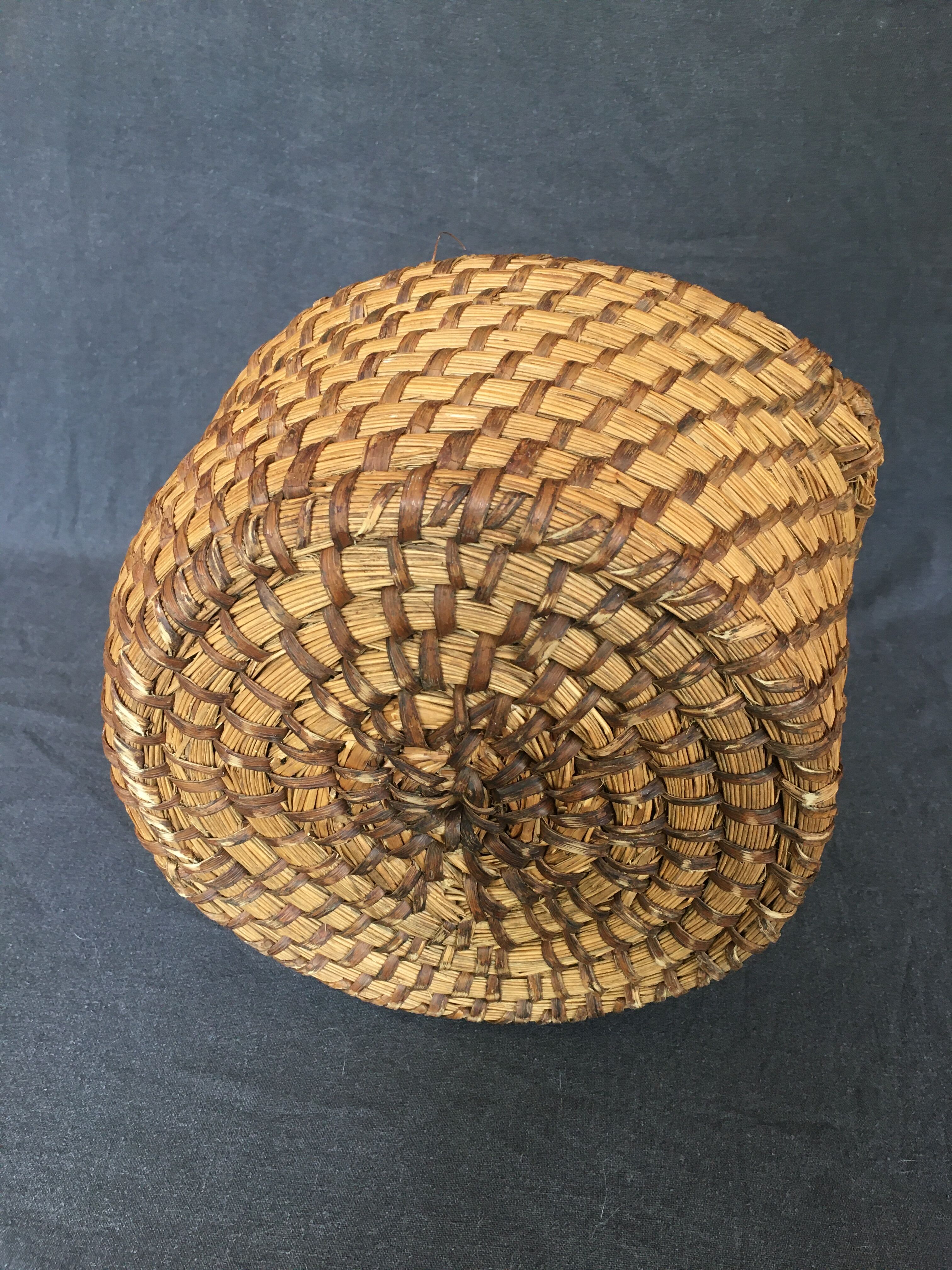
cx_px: 476
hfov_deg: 48.2
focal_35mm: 29
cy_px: 635
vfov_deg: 61.7
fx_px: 1063
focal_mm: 4.15
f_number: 2.2
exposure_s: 1/33
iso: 100
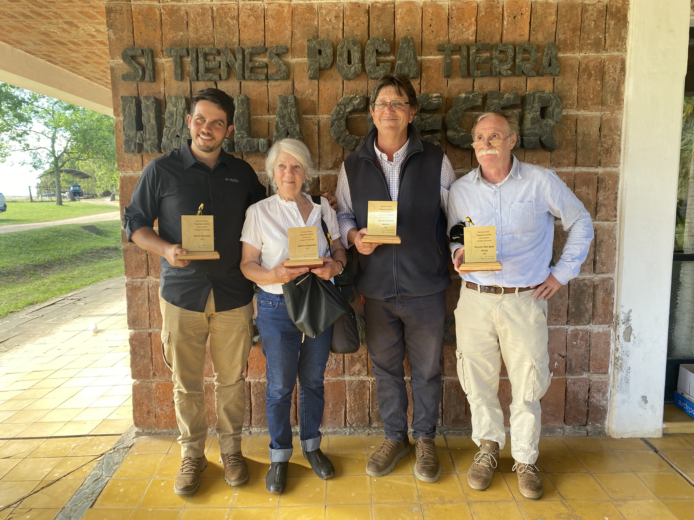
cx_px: 347
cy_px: 260
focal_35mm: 26
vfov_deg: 53.1
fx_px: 521
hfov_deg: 67.3
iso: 40
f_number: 1.8
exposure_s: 1/122
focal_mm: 4.25
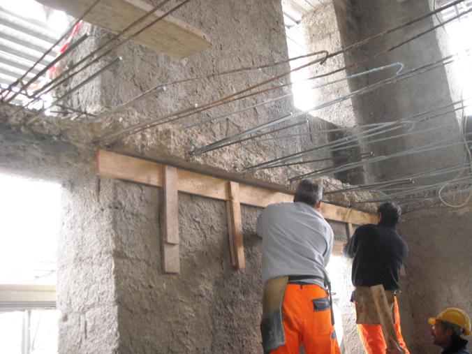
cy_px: 177
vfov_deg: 40.7
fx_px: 477
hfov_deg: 52.6
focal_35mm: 35
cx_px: 236
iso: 400
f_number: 2.8
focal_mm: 5.7
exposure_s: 1/42
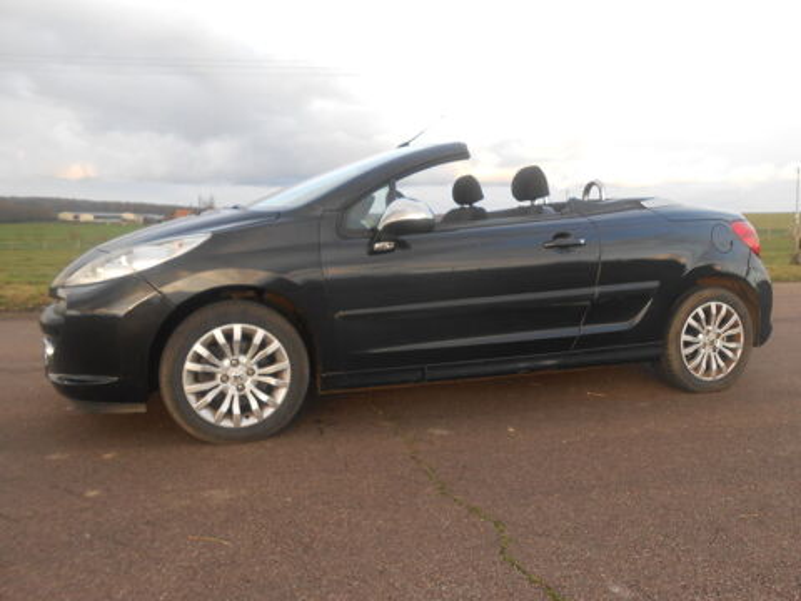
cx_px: 400
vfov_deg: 53.1
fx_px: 602
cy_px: 300
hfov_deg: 67.3
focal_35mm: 26
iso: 80
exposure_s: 1/60
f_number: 3.5
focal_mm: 4.6
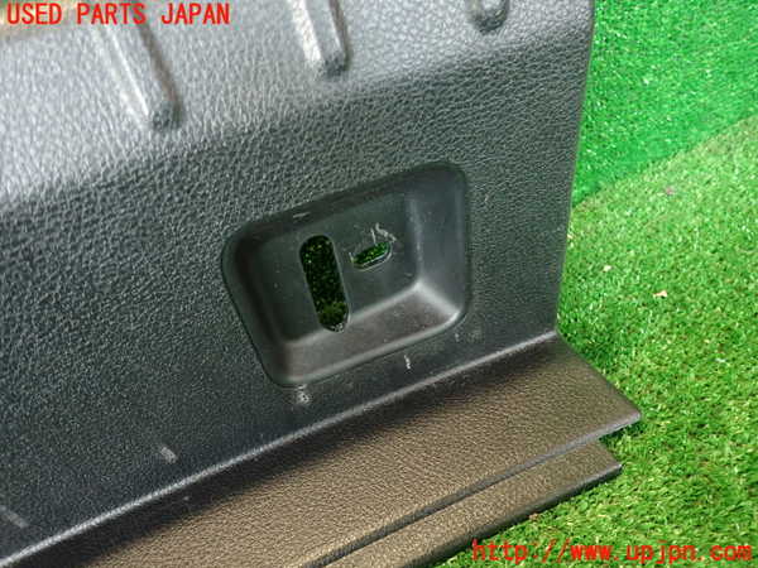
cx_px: 379
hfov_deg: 69.4
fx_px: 547
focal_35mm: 25
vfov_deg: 54.9
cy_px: 284
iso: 320
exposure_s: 1/30
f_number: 2
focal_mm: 4.5
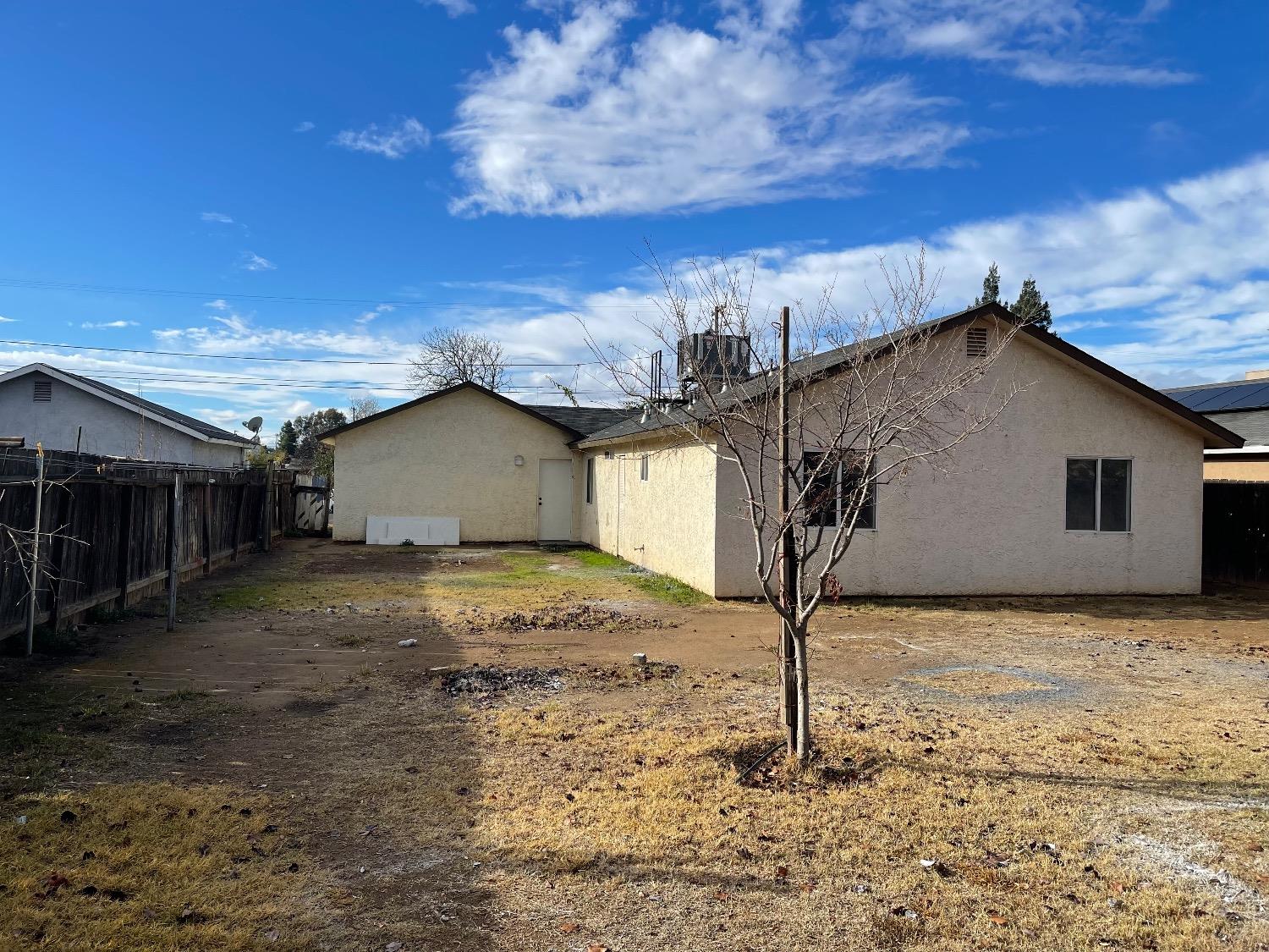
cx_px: 634
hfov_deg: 69.4
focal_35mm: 25
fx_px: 916
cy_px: 476
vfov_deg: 54.9
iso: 32
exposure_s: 1/4348
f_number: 1.6
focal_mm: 5.1
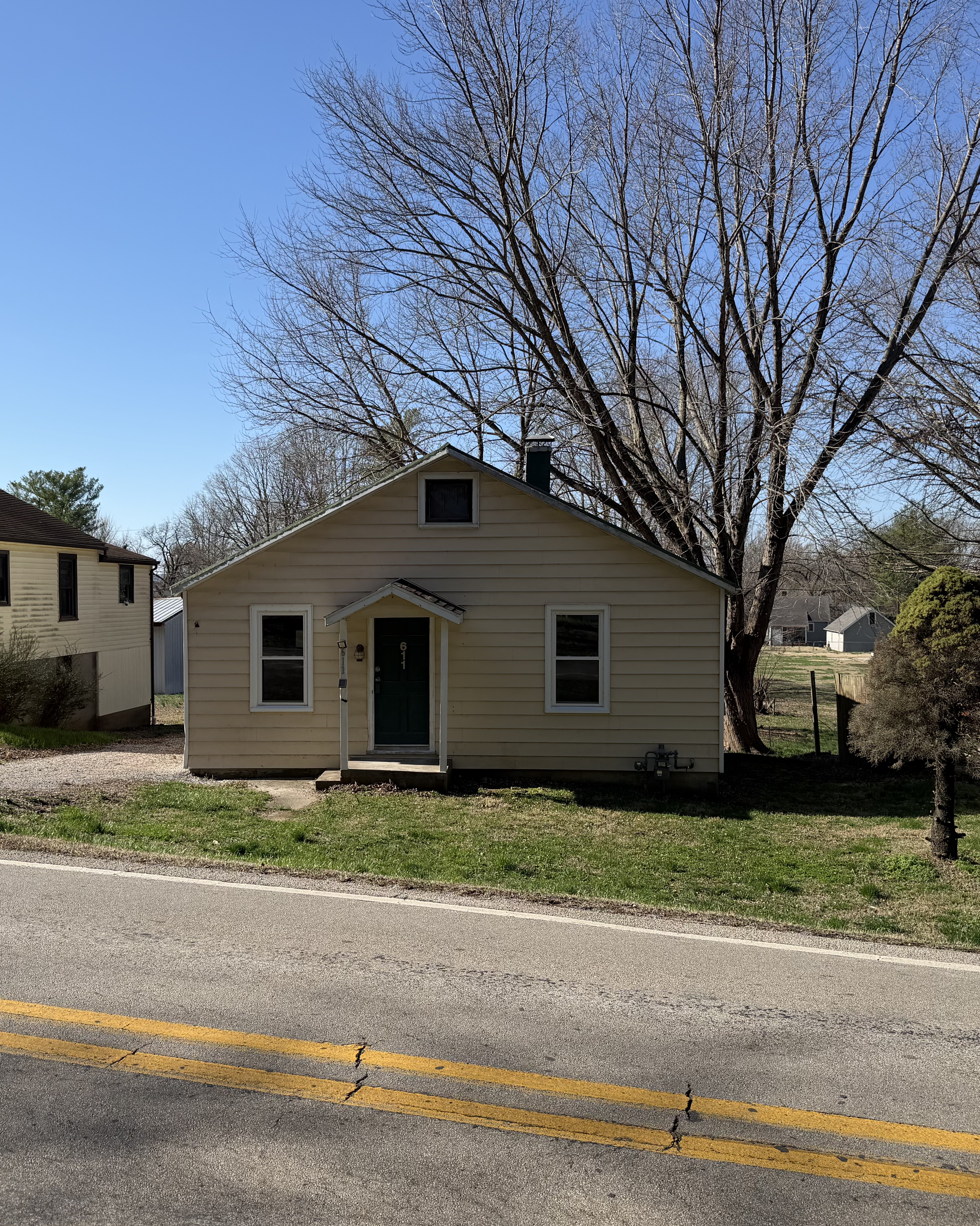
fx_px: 1160
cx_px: 457
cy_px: 623
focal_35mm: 32
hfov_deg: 45.8
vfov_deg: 55.7
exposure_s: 1/3759
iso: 80
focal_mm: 6.76
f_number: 1.78
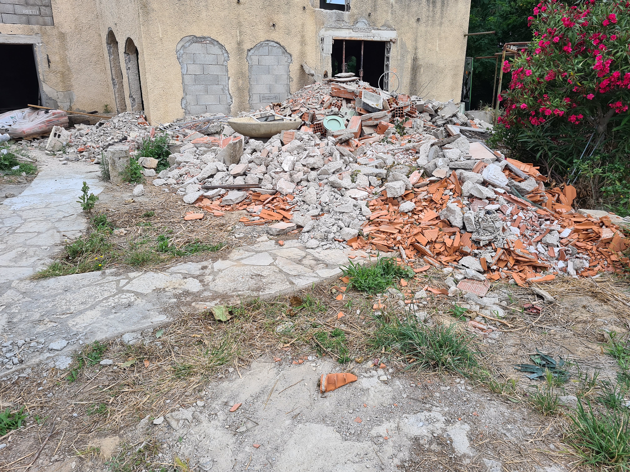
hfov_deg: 67.3
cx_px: 315
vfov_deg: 53.1
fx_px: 473
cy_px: 236
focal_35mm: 26
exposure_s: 1/1084
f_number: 1.8
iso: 50
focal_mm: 5.4
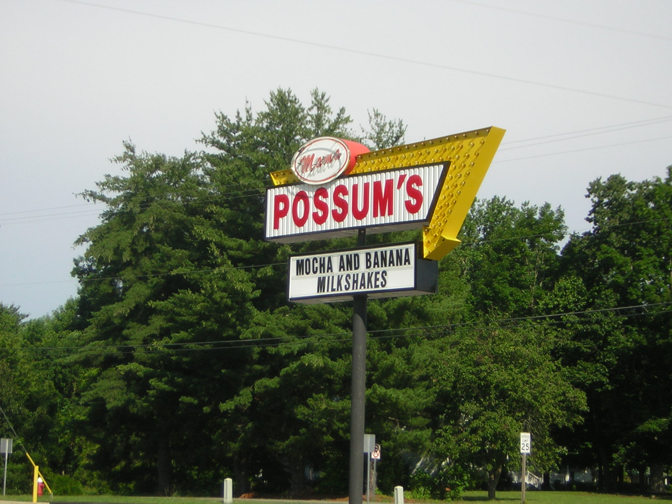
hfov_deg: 22.0
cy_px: 252
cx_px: 336
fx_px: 1728
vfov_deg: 16.6
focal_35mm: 89
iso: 50
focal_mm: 11.6
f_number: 4.2
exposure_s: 1/550
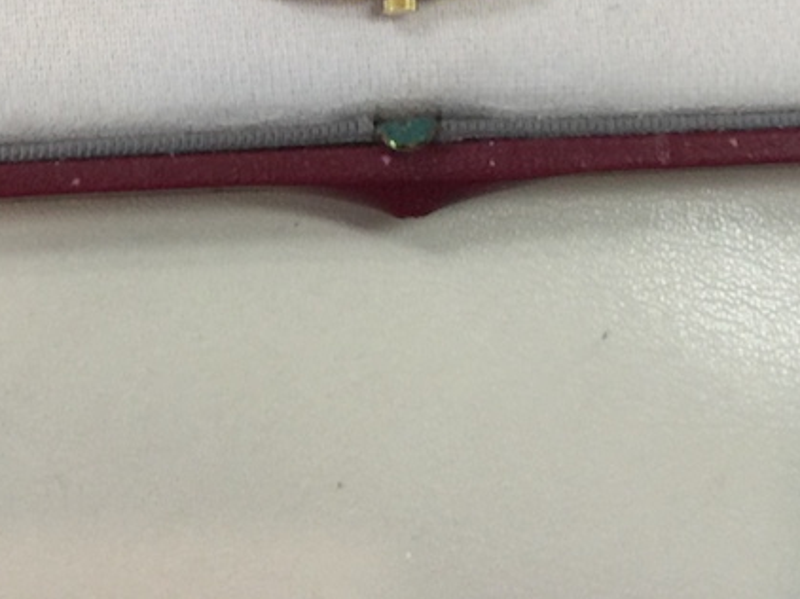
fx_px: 2287
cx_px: 351
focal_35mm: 99
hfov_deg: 19.8
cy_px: -423
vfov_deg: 13.6
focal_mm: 4.15
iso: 50
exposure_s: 1/30
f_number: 2.2
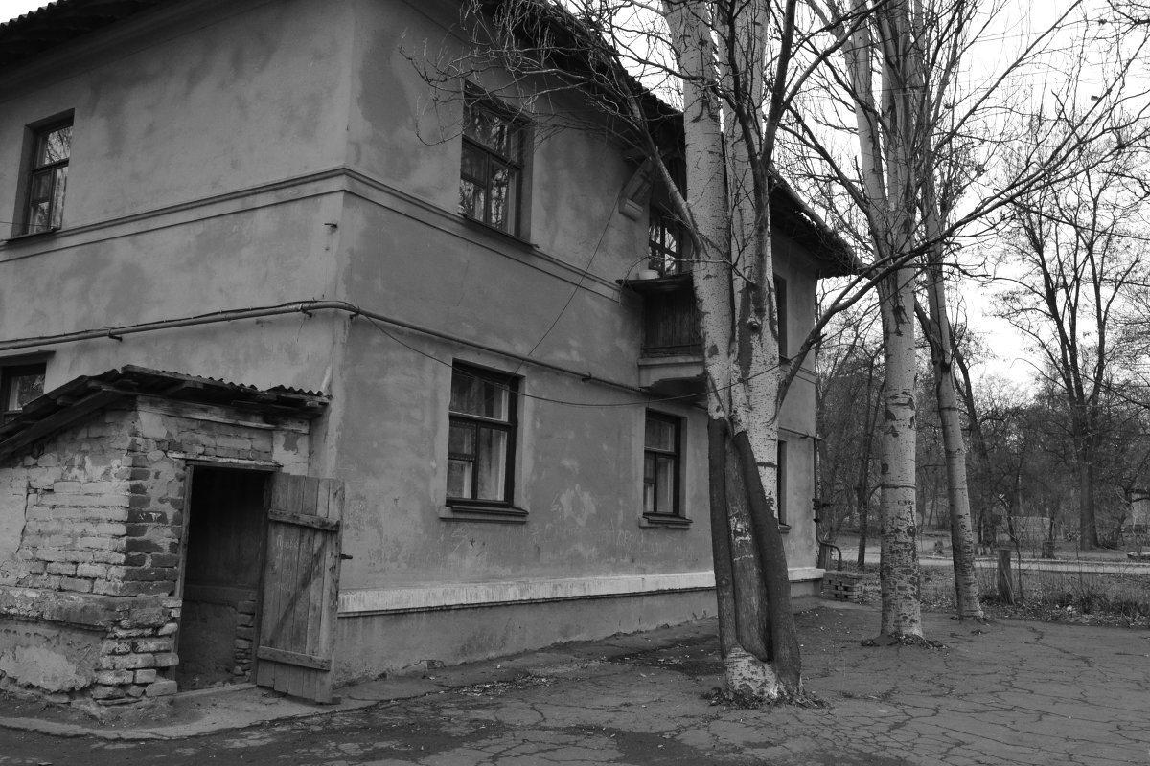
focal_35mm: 33
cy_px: 383
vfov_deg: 40.0
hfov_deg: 57.2
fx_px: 1054
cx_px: 575
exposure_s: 1/30
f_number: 10
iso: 1600
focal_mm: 22
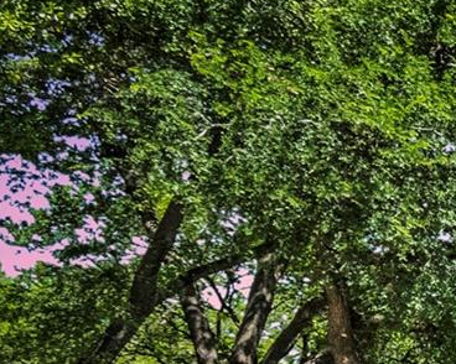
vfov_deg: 15.7
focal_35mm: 94
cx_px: 1219
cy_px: 441
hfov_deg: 12.8
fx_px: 1268
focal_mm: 12
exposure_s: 1/6400
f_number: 5.6
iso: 1600
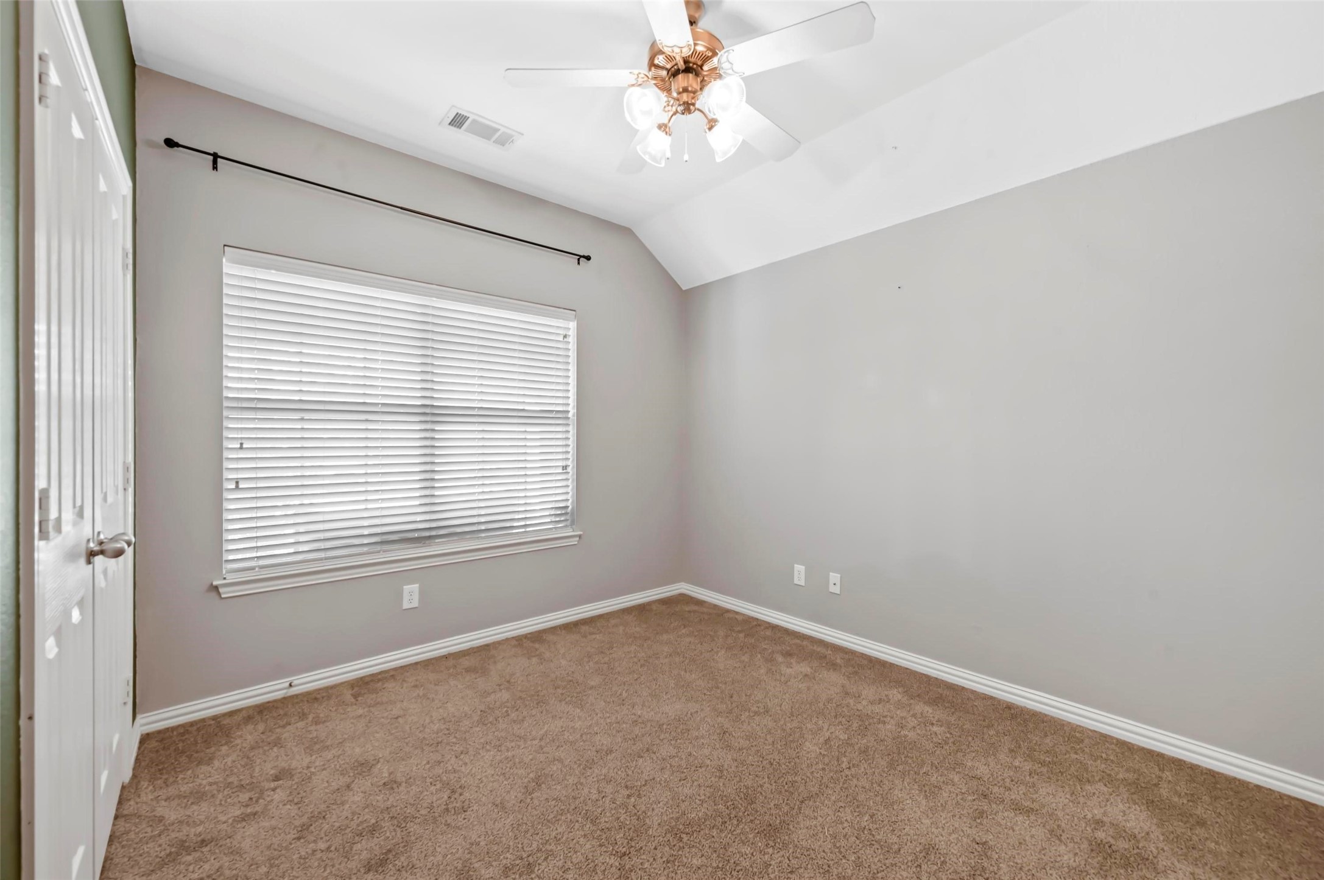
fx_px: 514
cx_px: 662
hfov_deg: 104.3
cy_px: 440
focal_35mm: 14
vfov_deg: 81.1
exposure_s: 1/2
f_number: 9
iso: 500
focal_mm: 14
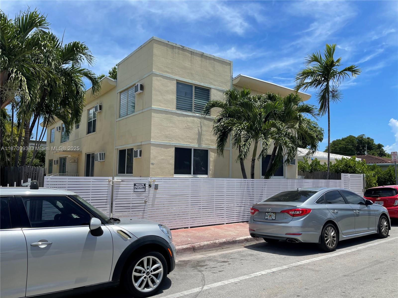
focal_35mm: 26
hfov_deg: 67.3
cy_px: 149
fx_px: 299
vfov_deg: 53.1
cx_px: 199
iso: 32
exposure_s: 1/3165
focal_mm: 5.1
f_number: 1.6
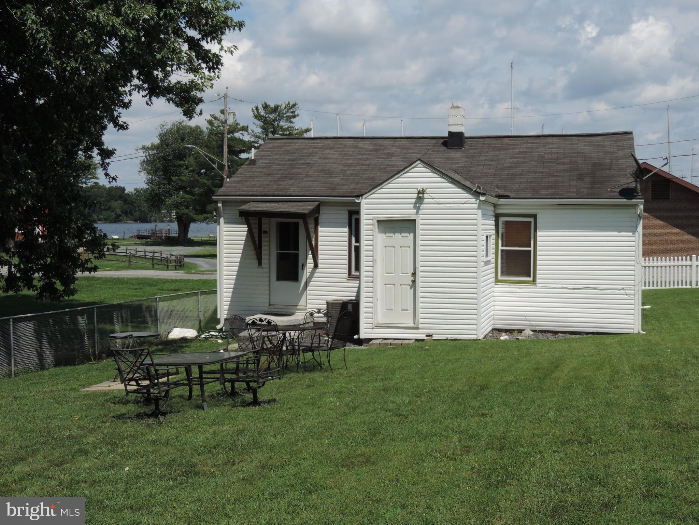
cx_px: 350
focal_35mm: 47
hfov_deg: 40.4
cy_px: 262
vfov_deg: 30.9
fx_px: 949
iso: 80
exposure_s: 1/1250
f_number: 3.5
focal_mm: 8.3
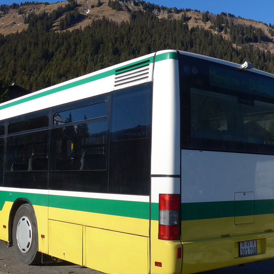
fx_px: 421
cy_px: 137
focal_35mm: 47
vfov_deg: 36.1
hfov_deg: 36.0
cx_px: 124
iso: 80
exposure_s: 1/1600
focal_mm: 6
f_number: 2.8
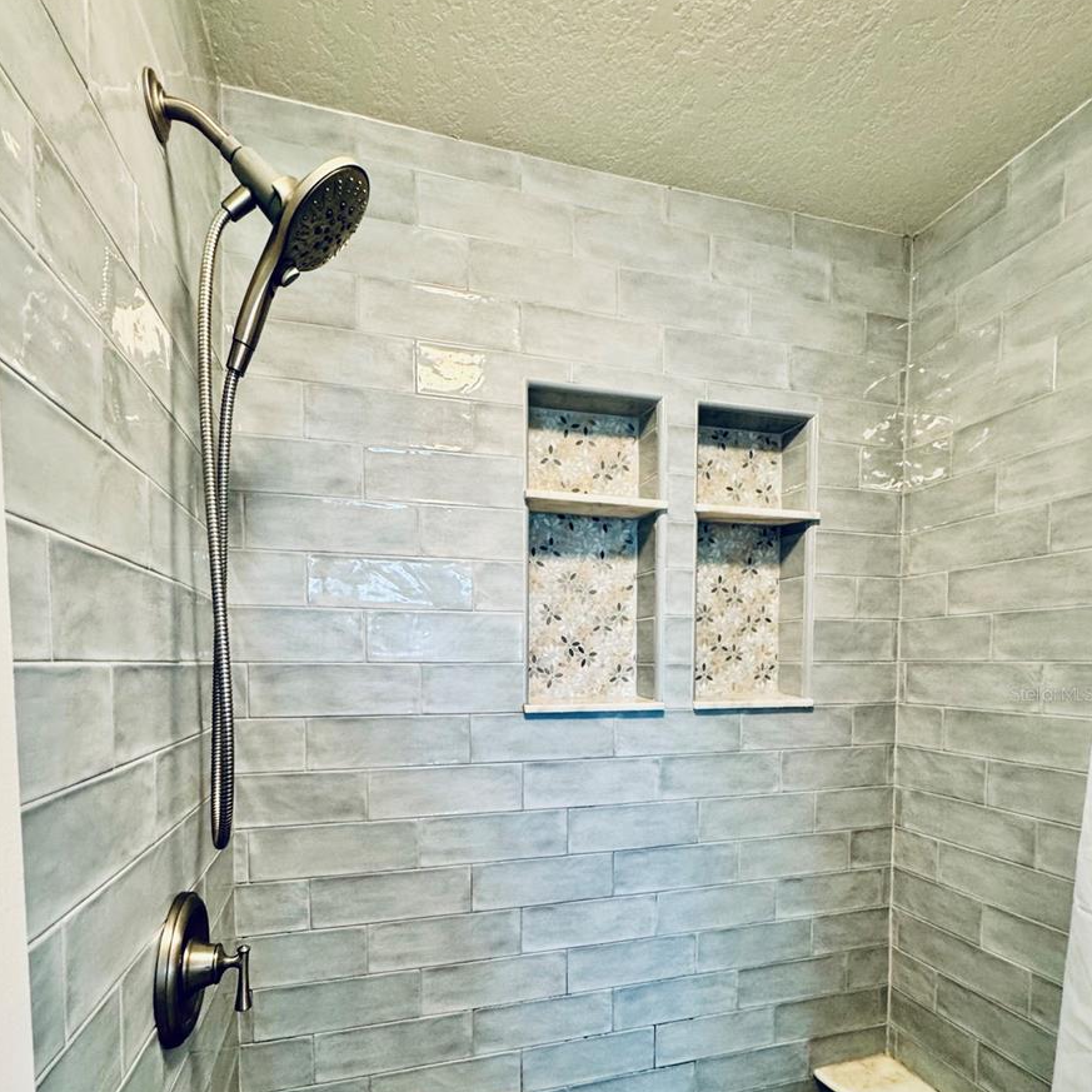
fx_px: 607
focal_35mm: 17
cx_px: 535
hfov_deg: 84.0
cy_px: 693
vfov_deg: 82.1
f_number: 2.2
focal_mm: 2.22
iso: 250
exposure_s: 1/60
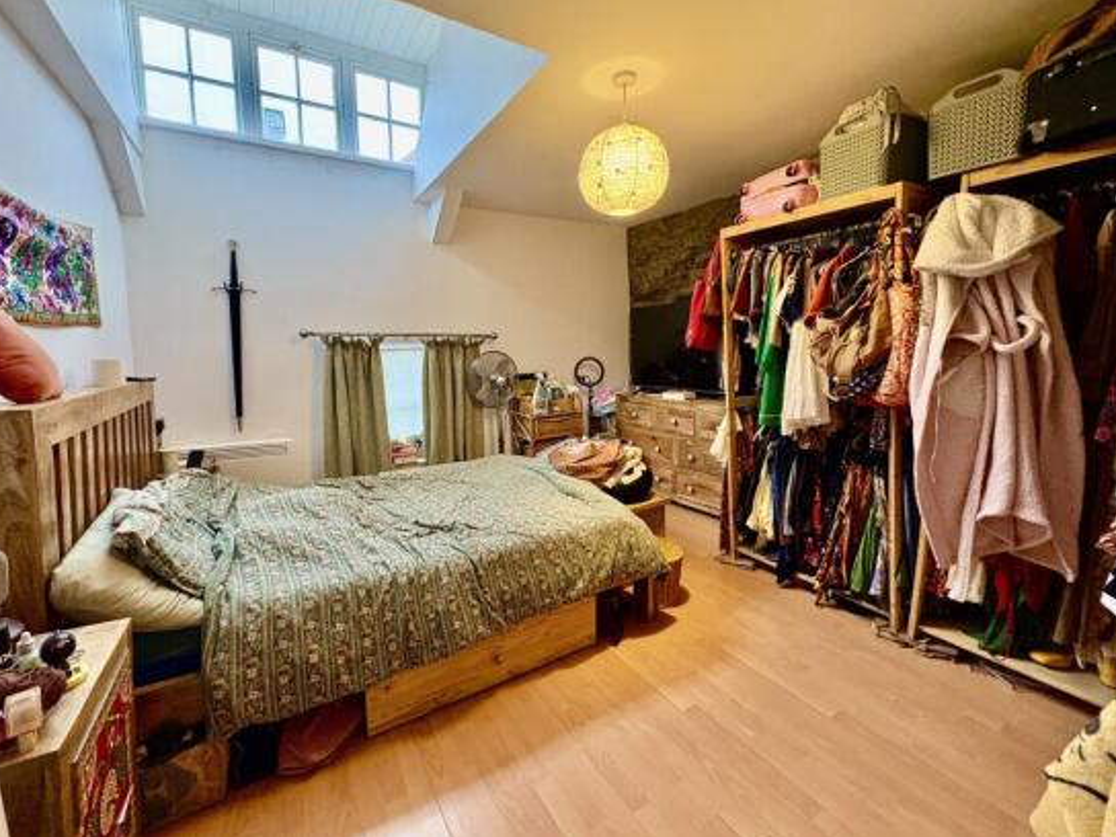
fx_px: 484
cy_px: 395
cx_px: 532
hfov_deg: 98.1
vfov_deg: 81.7
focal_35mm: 15
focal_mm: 2.22
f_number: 2.2
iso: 400
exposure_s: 1/50
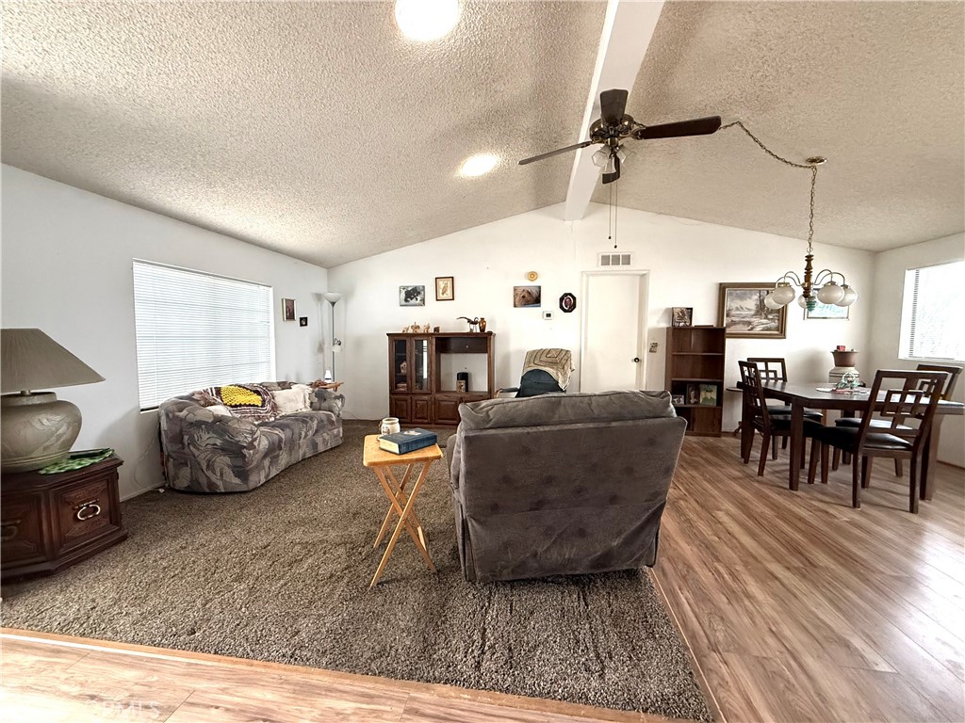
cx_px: 482
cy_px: 362
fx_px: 390
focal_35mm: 14
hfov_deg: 102.1
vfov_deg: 85.7
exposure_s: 1/60
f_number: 2.2
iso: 640
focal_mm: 2.22
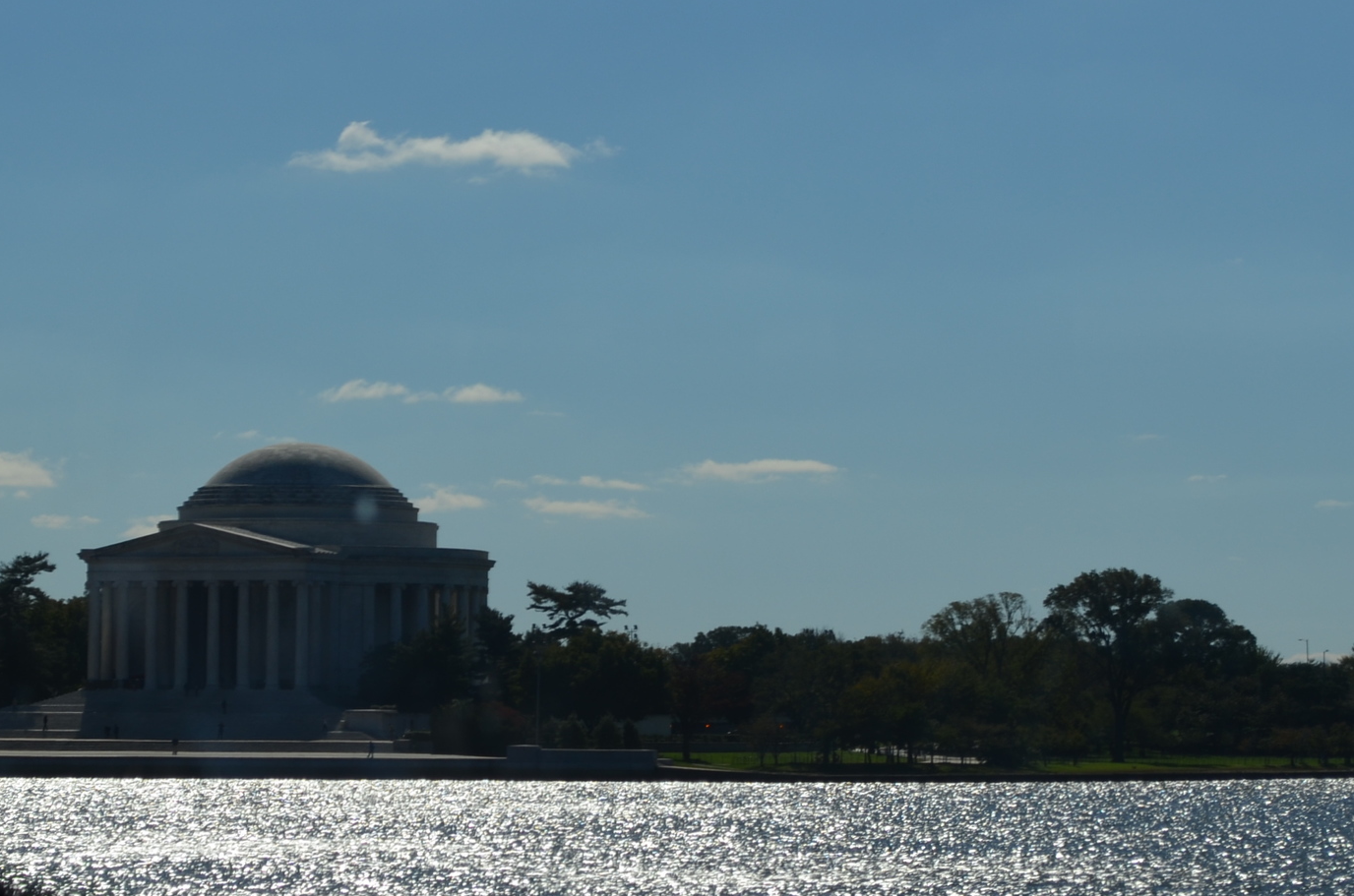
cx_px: 447
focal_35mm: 150
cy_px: 145
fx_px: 5626
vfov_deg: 9.1
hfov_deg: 13.7
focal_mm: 55
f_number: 8
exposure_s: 1/250
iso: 110
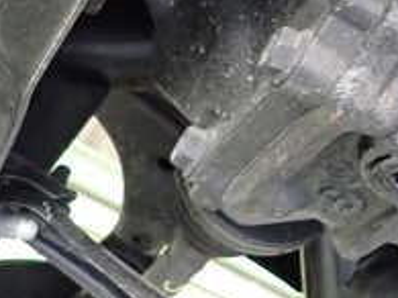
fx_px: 885
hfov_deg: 23.2
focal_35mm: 77
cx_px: 476
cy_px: -18
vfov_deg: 18.5
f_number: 2
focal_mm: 4.5
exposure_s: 1/25
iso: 800
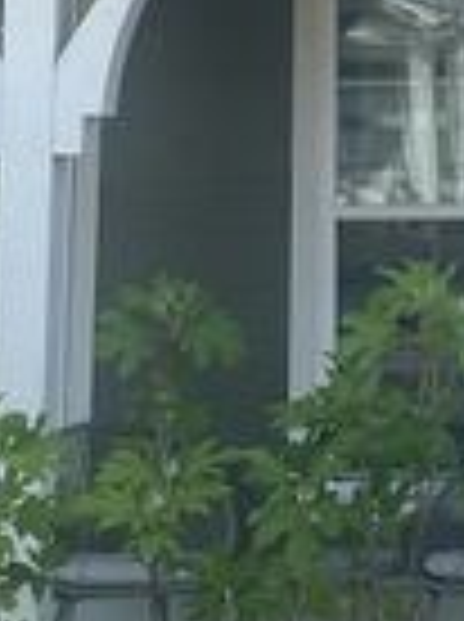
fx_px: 2080
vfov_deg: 16.1
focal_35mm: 116
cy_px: -200
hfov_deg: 12.5
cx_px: 500
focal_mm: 6.86
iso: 80
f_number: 1.78
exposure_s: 1/2410
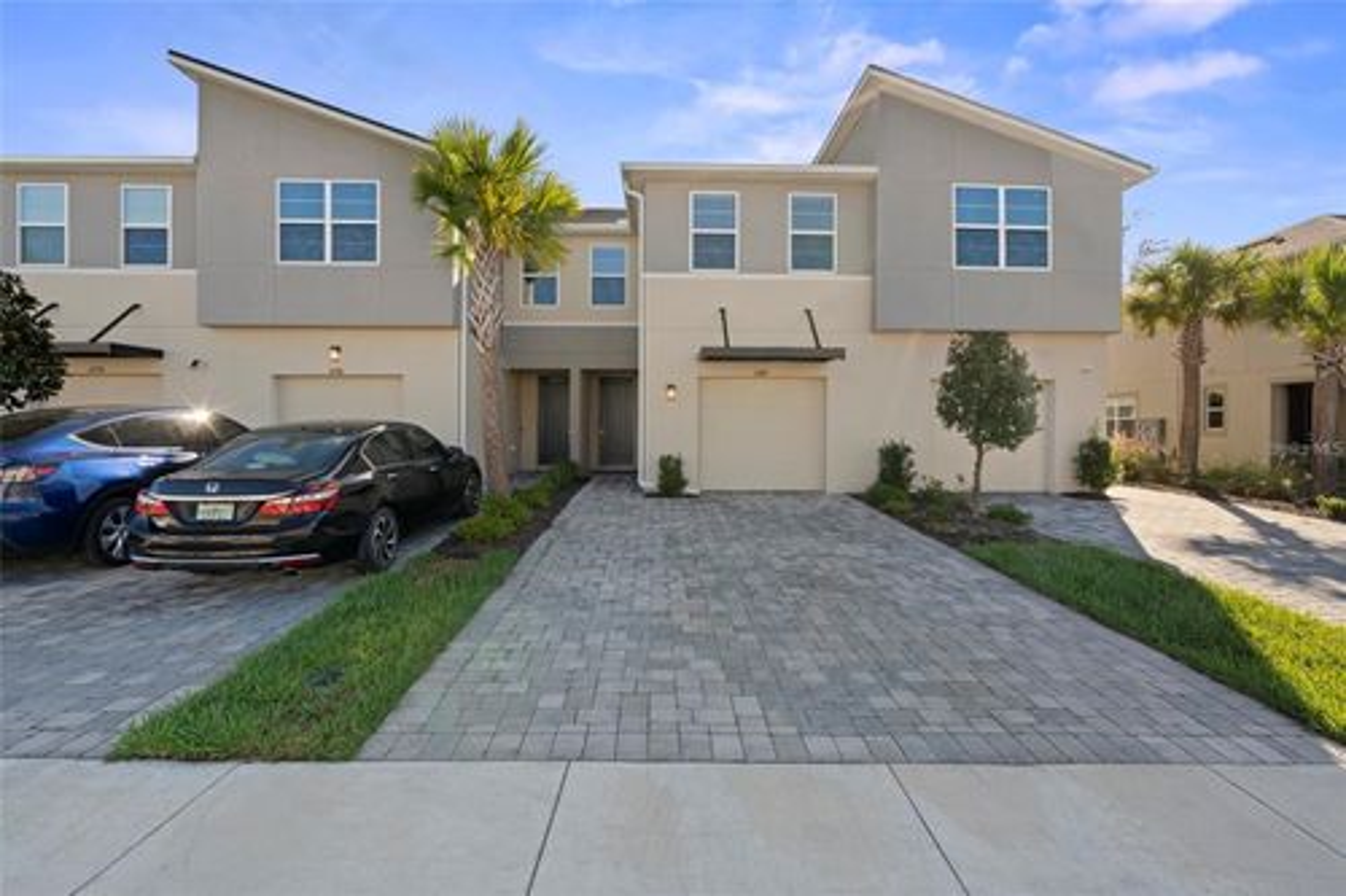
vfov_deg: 73.7
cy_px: 448
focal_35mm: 16
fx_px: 598
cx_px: 673
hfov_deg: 96.8
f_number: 10
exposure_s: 1/40
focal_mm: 16
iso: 100
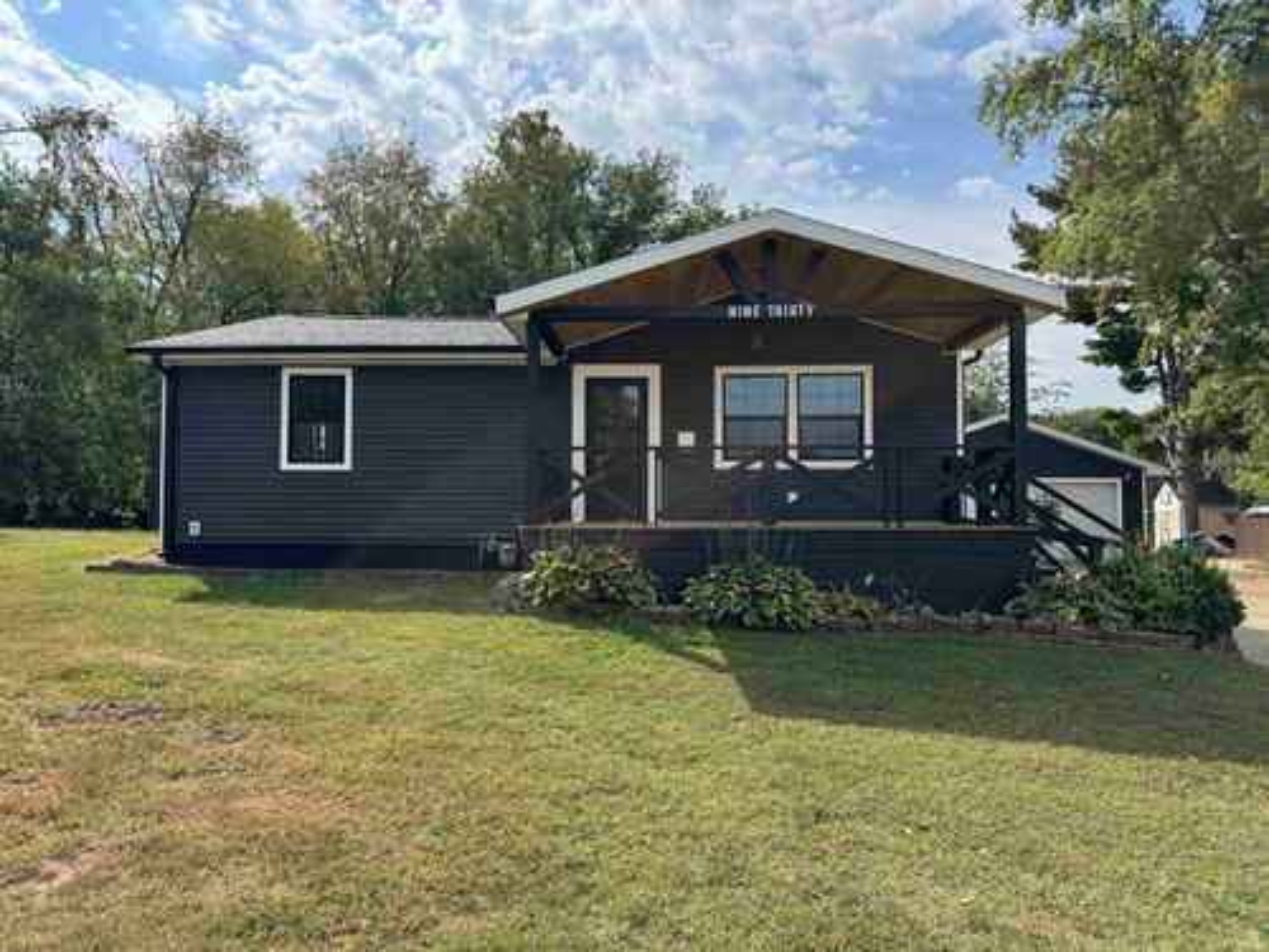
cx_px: 634
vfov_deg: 56.8
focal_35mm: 24
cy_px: 476
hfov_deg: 71.6
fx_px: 880
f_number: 1.78
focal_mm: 6.76
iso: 80
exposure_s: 1/3597
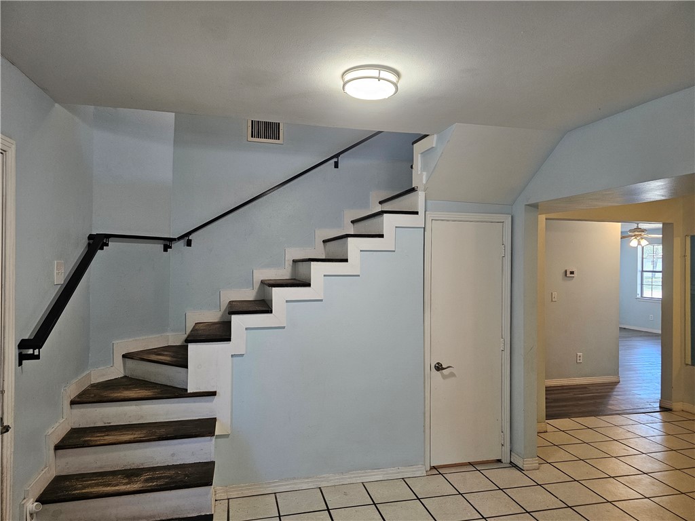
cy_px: 260
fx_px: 462
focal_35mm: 23
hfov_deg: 73.9
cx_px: 348
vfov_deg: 58.9
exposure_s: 1/120
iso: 250
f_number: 1.7
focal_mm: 6.3
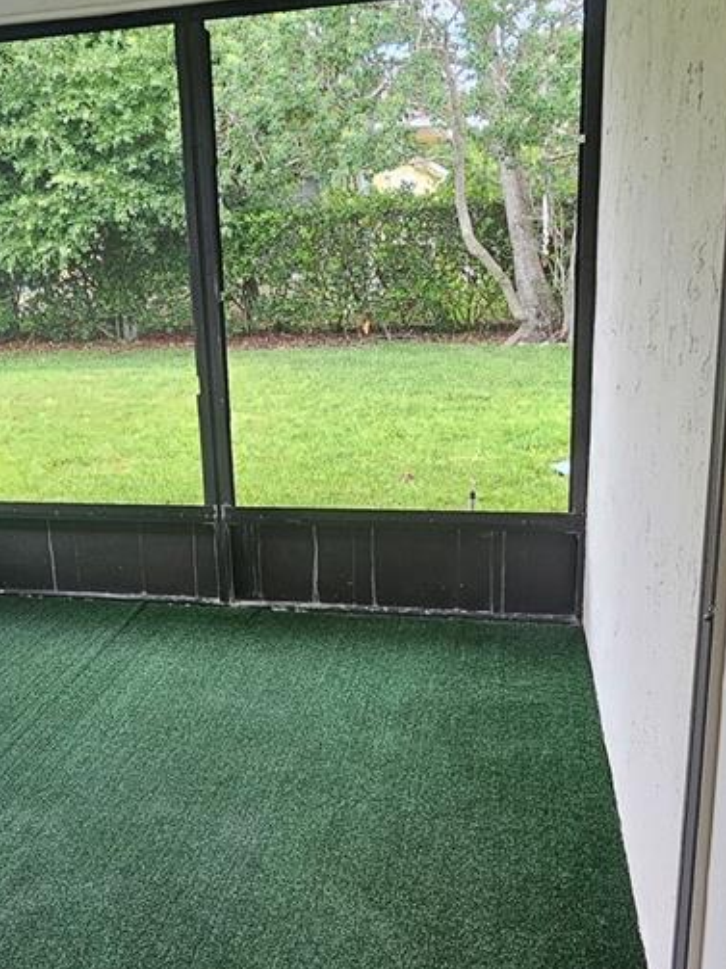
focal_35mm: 31
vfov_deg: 58.4
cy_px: 489
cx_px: 264
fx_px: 867
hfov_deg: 45.0
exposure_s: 1/60
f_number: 2.2
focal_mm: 2.2
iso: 80
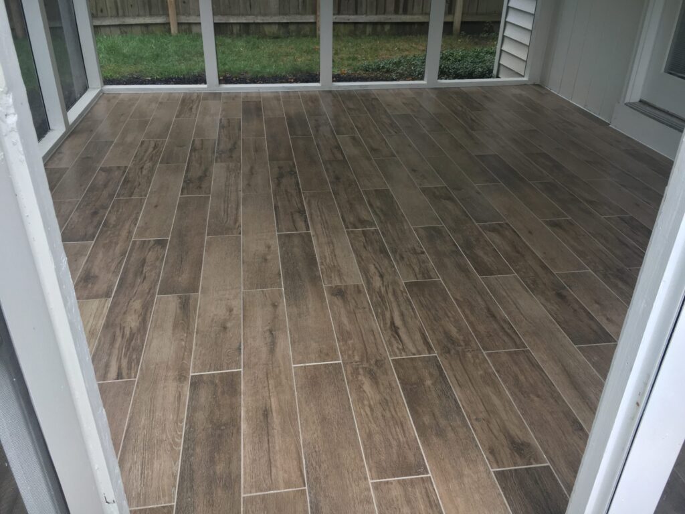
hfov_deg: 61.7
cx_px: 342
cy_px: 257
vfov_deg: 48.2
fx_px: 574
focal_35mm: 29
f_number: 2.2
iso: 32
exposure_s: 1/60
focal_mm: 4.15
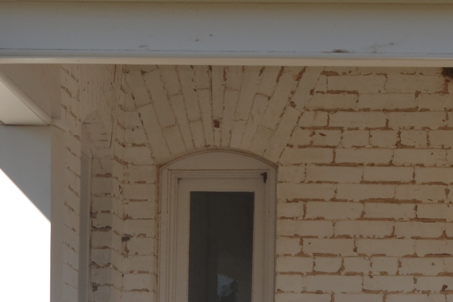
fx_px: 3545
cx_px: 586
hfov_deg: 7.2
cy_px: 400
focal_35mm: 282
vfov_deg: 4.9
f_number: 10
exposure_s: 1/200
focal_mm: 55
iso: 100
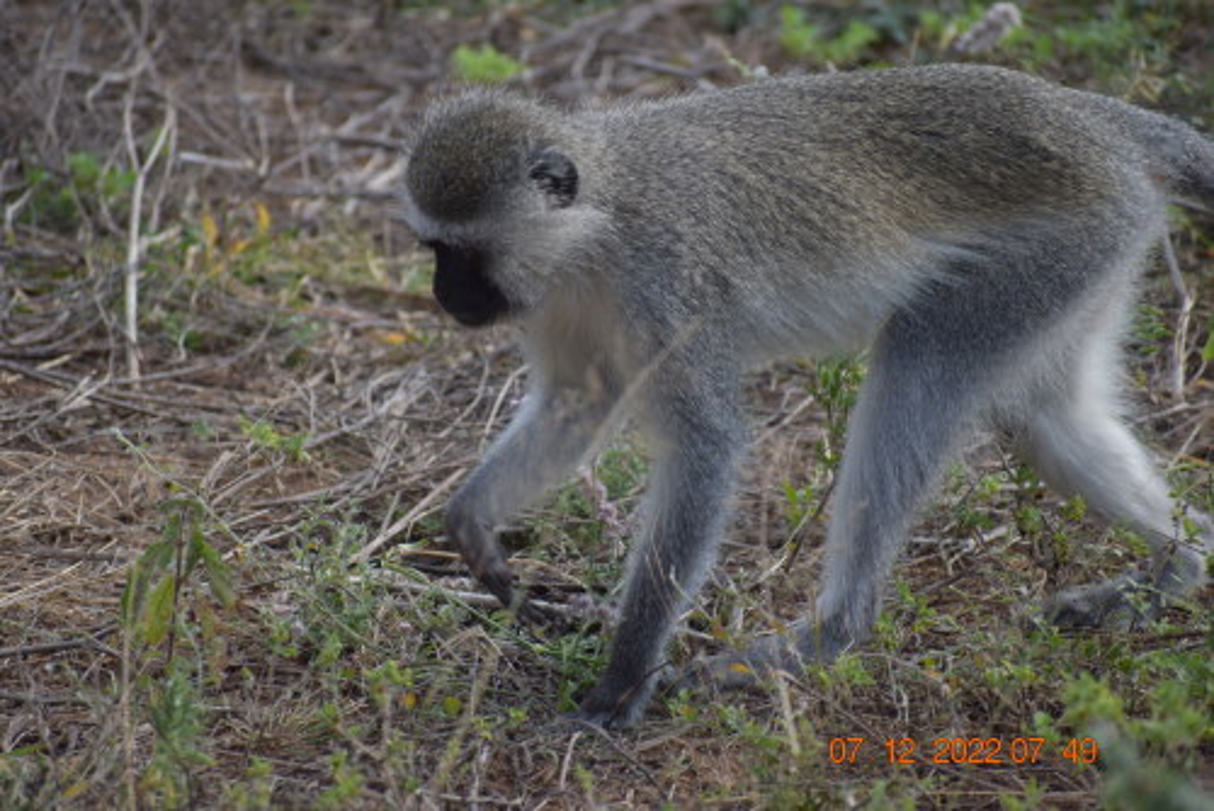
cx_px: 607
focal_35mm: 360
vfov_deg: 3.8
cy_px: 406
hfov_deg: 5.7
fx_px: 12147
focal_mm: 240
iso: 320
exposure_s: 1/500
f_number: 6
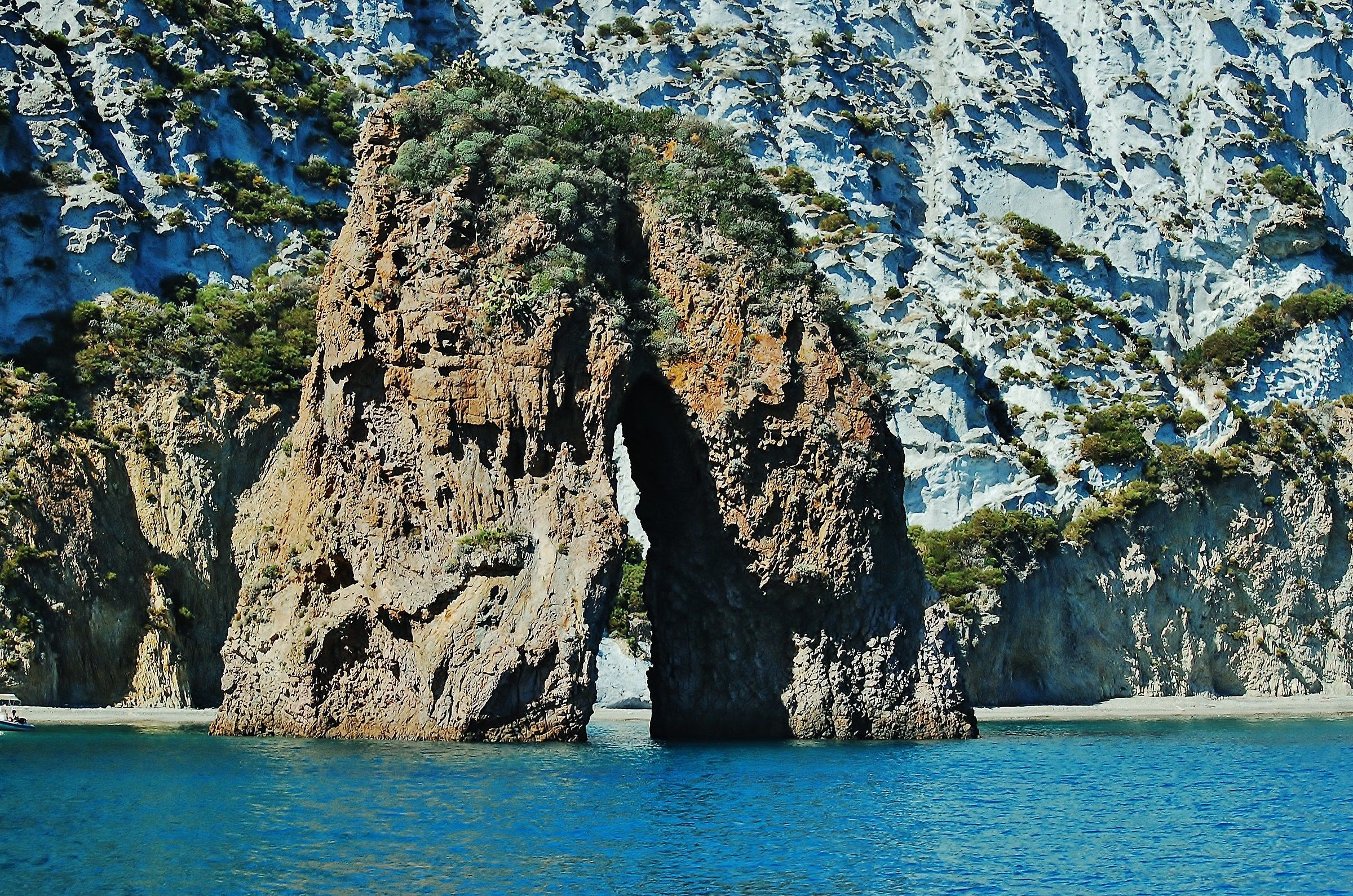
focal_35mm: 82
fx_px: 3094
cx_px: 676
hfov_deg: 24.7
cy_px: 448
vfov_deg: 16.5
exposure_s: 1/200
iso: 200
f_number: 7.1
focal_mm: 55
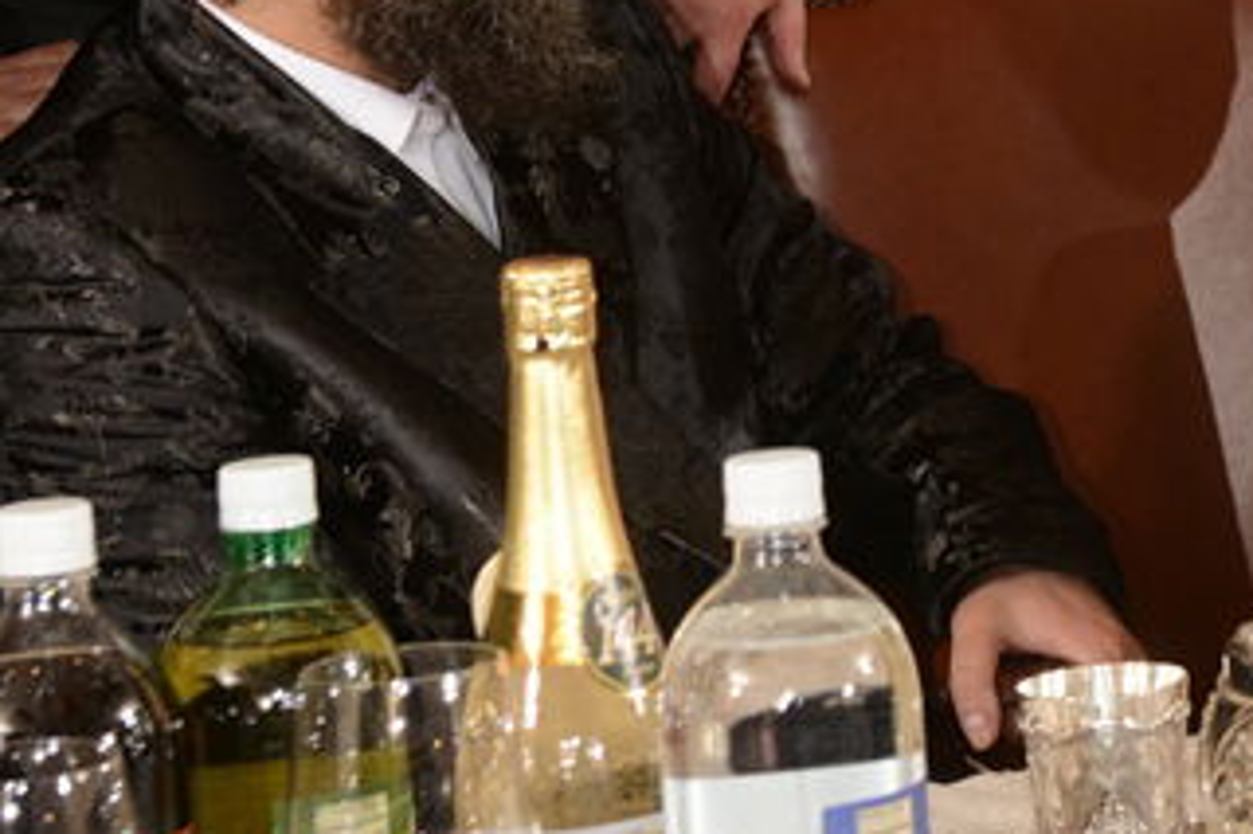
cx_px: 1312
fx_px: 6122
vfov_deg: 7.6
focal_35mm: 176
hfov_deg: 11.5
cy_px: -440
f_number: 8
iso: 640
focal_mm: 55
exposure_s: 1/200
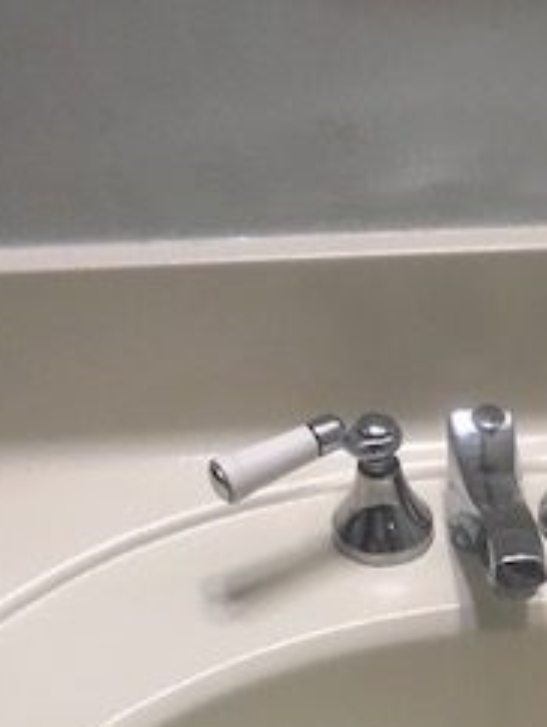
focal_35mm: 74
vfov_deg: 24.0
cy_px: 865
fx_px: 1556
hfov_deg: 19.5
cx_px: 508
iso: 32
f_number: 1.8
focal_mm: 3.99
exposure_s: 1/40
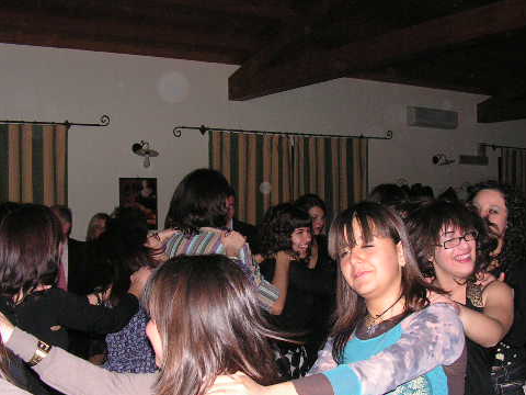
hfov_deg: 39.6
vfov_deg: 30.1
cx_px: 296
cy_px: 253
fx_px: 729
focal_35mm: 48
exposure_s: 1/40
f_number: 3.2
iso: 200
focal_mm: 6
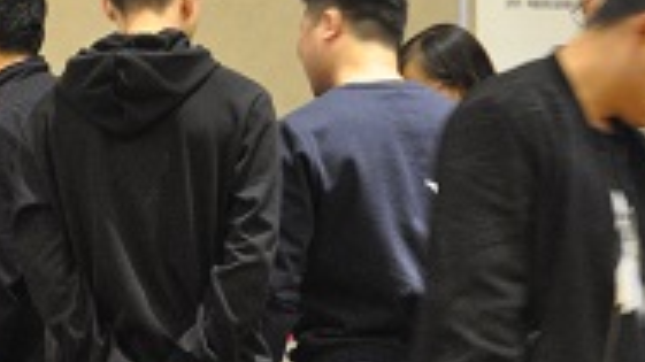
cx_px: -72
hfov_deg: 5.6
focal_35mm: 387
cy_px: -24
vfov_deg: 3.1
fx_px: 6616
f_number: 5.6
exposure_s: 1/13
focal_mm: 92
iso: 2500
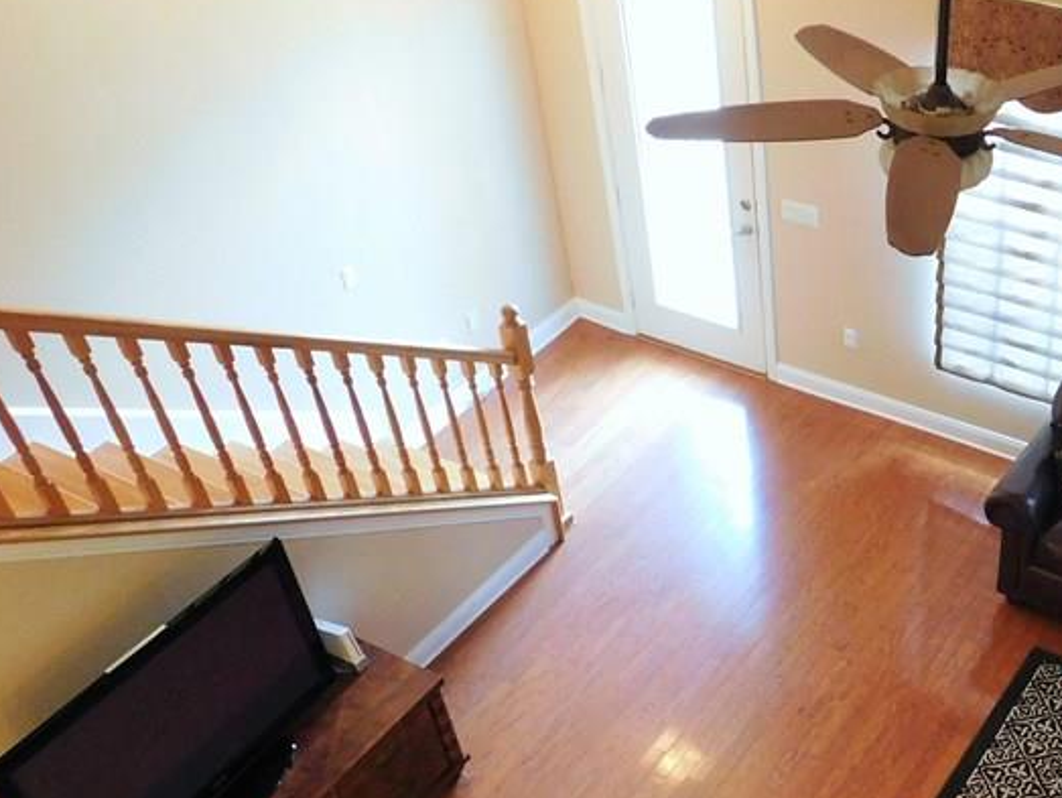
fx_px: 1382
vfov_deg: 31.3
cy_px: 654
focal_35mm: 45
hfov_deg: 39.8
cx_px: 895
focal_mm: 4
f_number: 3
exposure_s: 1/15
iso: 400
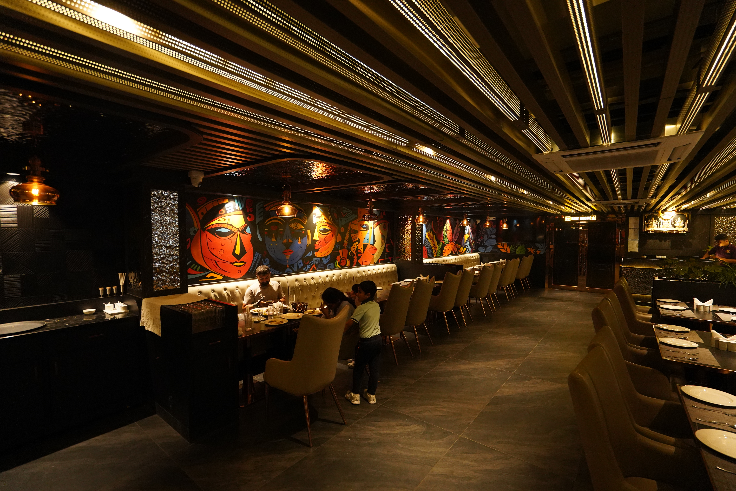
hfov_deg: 96.7
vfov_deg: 73.7
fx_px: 327
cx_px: 368
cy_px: 246
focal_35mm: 16
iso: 6400
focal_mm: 16
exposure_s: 1/160
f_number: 4
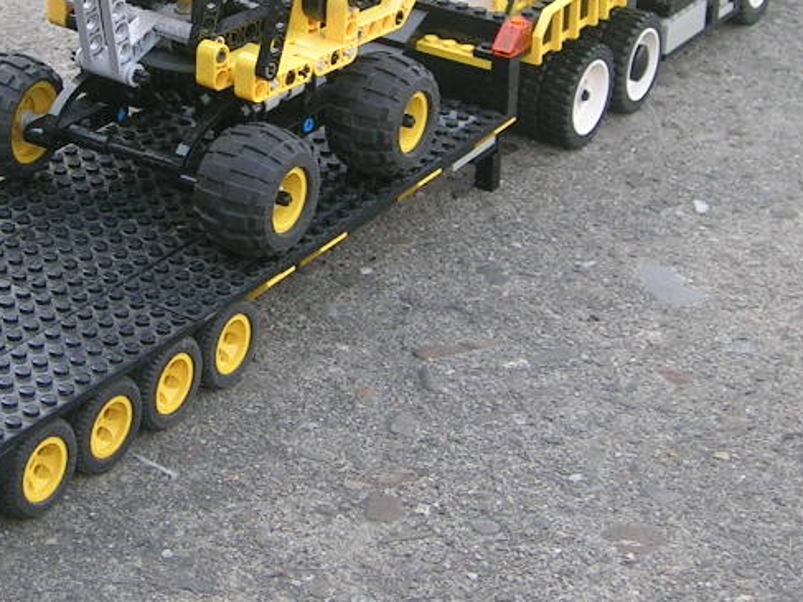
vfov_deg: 14.6
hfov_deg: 19.3
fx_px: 2342
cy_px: 114
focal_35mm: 101
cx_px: 218
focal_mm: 7.3
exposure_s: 1/58.4
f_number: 3.1
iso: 50
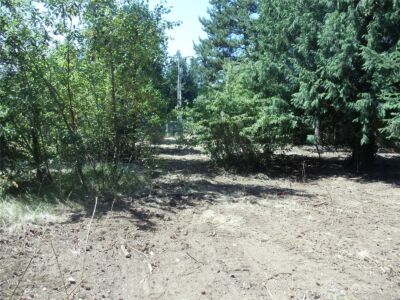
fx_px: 508
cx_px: 200
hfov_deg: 42.9
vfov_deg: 32.9
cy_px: 150
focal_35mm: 44
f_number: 3.5
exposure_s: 1/320
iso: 100
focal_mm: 6
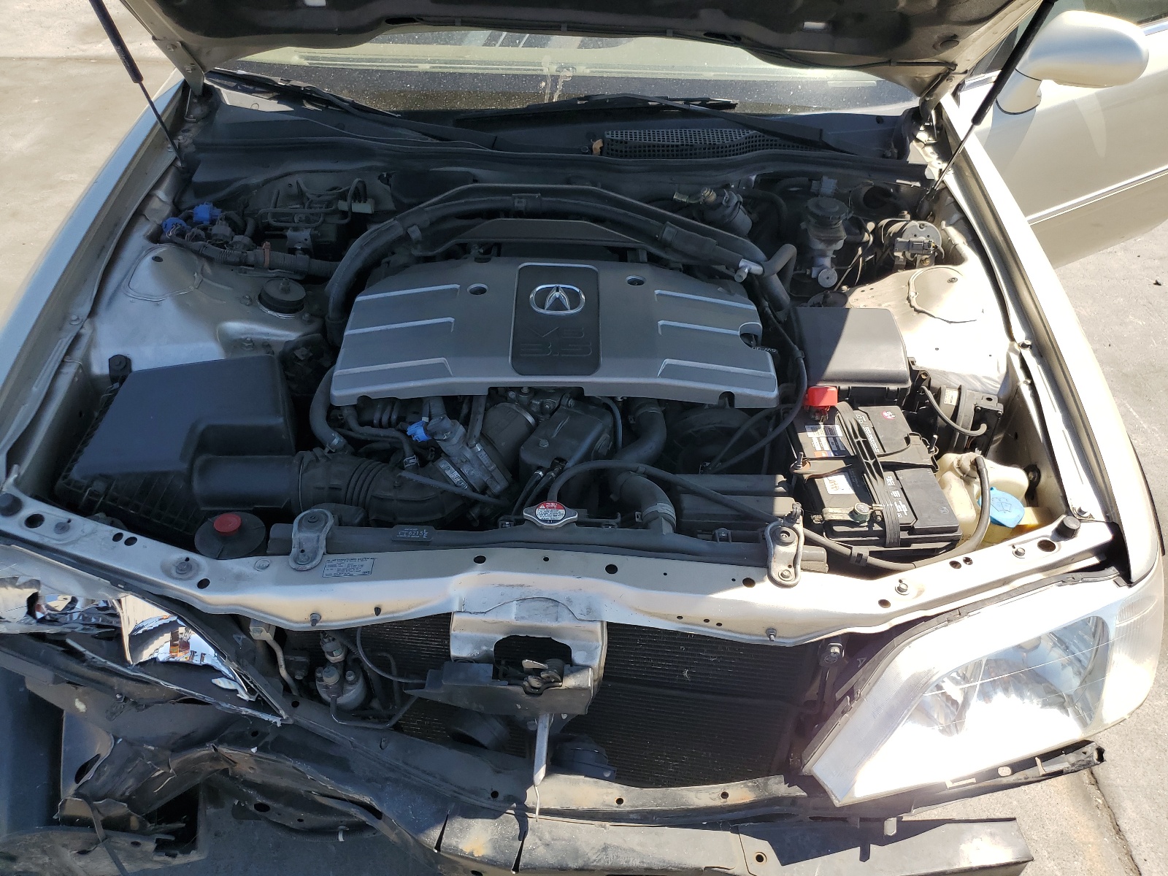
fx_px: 877
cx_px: 584
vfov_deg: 53.1
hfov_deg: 67.3
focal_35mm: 26
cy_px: 438
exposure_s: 1/1667
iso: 50
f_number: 1.5
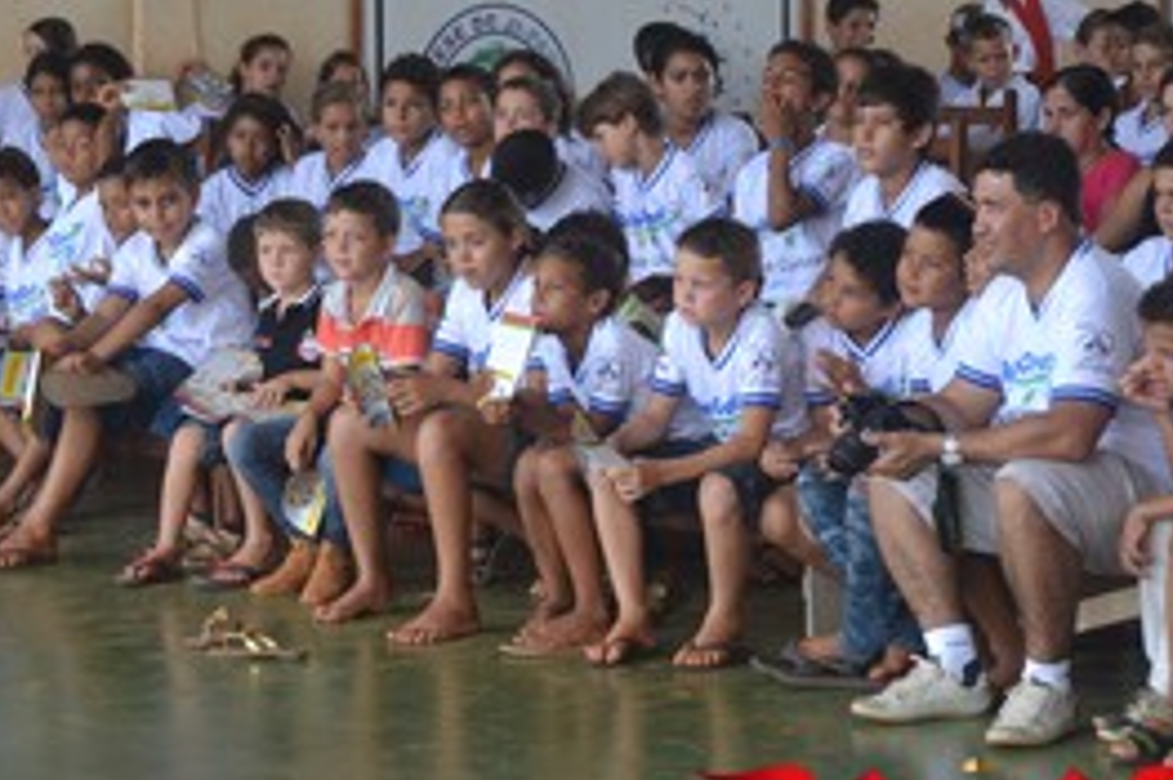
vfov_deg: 9.2
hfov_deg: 13.7
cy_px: 379
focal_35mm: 149
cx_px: 303
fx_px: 4852
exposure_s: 1/160
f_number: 5
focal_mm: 58
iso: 400
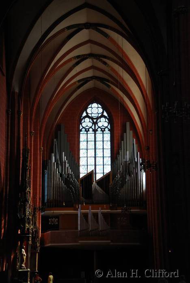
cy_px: 142
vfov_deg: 30.5
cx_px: 95
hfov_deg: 20.7
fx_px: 521
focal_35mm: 66
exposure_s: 1/30
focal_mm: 44
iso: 250
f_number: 4.5
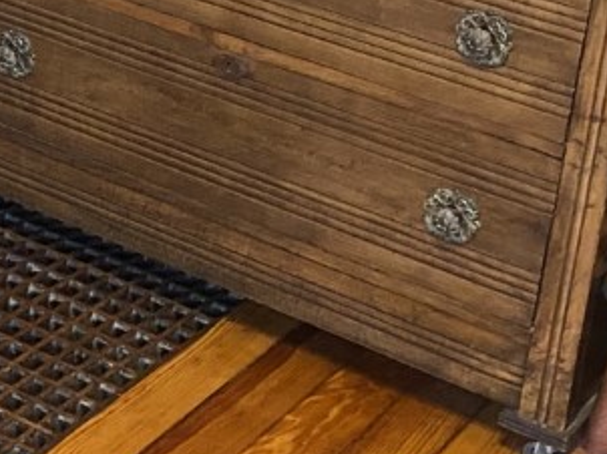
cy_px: -271
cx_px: -470
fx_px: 2173
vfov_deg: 11.3
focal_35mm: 124
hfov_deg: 14.2
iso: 400
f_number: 1.8
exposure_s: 1/40
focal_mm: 4.25
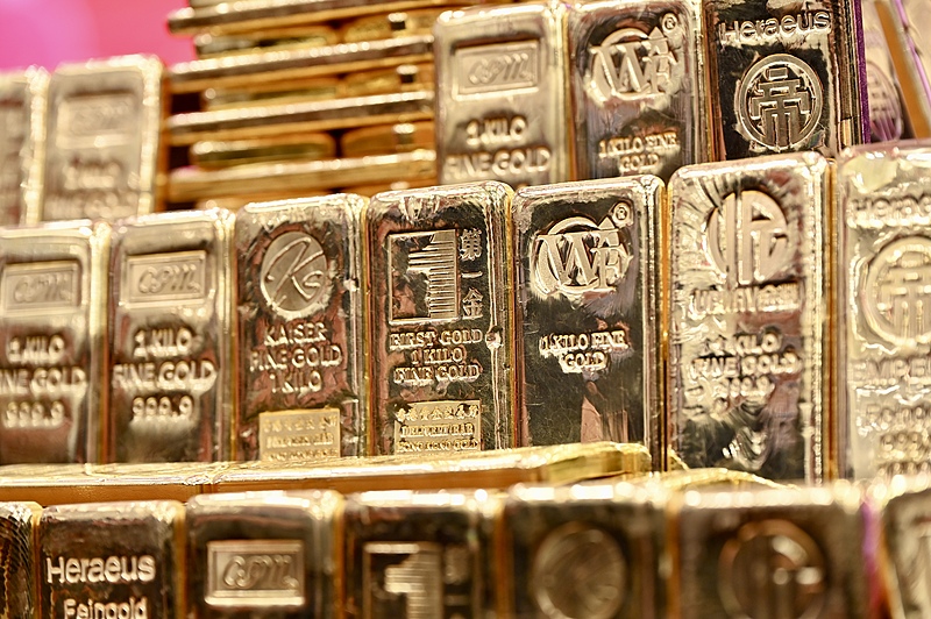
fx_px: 3101
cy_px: 310
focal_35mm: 120
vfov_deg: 11.4
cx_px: 466
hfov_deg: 17.1
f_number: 5
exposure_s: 1/125
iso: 1250
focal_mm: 120
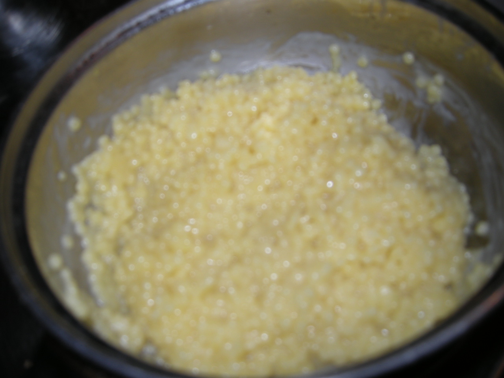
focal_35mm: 35
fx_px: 510
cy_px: 189
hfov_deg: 52.6
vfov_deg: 40.7
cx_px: 252
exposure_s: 1/60
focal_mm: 7.5
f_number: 2.7
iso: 64
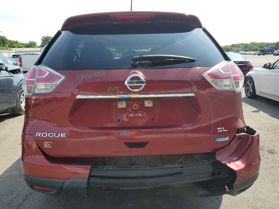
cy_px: 104
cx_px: 135
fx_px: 218
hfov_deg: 65.3
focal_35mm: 27
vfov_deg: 51.4
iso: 50
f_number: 1.5
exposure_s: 1/1667
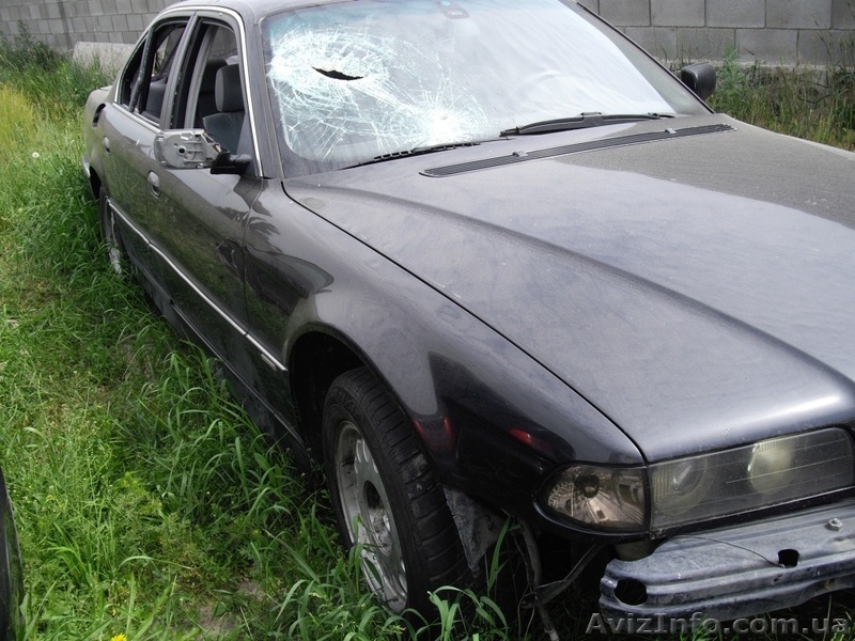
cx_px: 428
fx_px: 939
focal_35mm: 38
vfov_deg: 37.7
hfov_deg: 49.0
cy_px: 320
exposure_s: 1/50
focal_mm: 7.9
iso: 64
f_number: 8
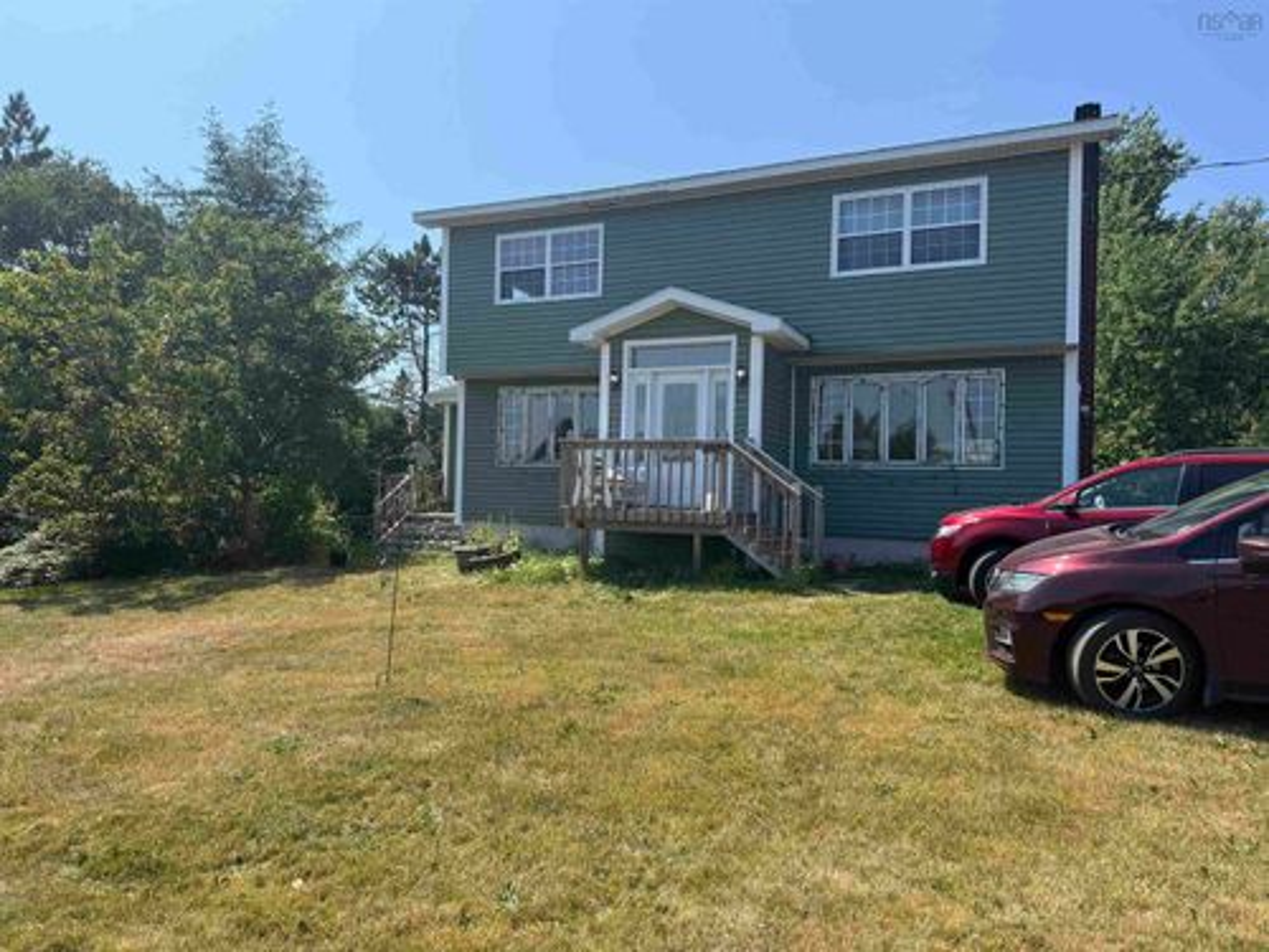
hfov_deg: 71.6
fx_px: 880
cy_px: 476
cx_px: 634
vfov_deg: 56.8
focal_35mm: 24
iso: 80
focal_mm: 6.76
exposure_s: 1/2959
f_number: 1.78
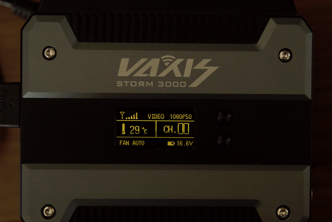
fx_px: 969
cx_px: 166
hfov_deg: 19.4
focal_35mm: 105
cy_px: 111
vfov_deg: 13.1
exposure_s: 1/80
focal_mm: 70
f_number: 5
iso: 1600
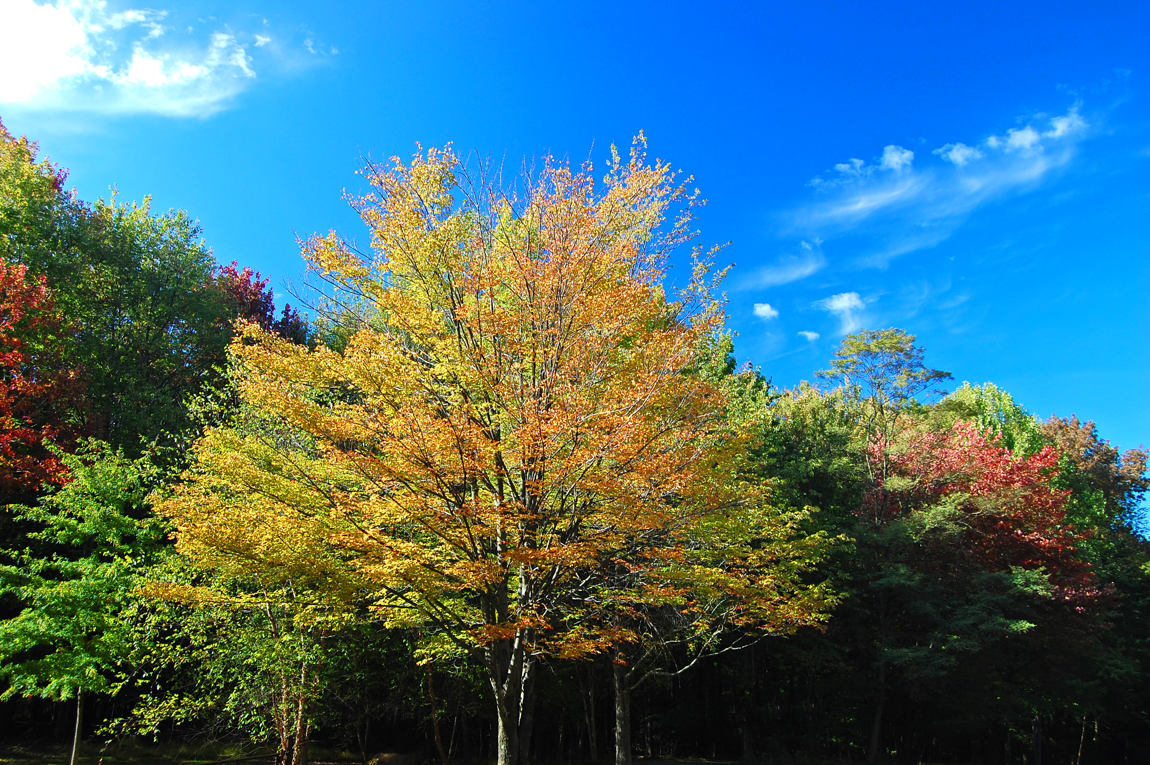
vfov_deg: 45.6
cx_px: 575
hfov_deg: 64.6
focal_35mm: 28
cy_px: 382
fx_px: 910
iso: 200
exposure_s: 1/125
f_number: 5.6
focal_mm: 19
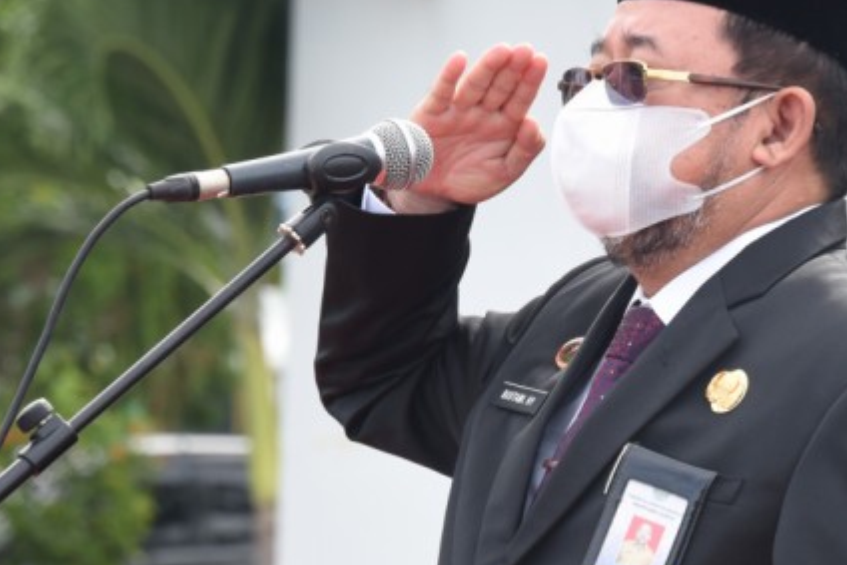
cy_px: 565
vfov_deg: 3.0
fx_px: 10802
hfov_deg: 4.5
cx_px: 519
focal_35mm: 459
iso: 800
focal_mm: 190
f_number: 11
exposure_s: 1/200
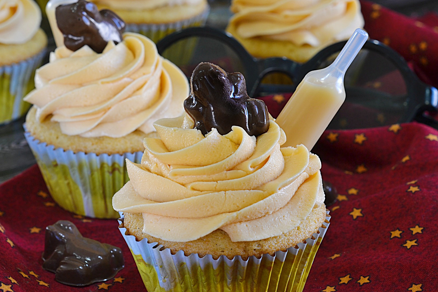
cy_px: 168
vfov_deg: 15.4
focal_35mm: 89
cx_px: 228
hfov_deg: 22.9
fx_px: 1083
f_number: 10
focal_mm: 50
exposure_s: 1/2.5
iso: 100
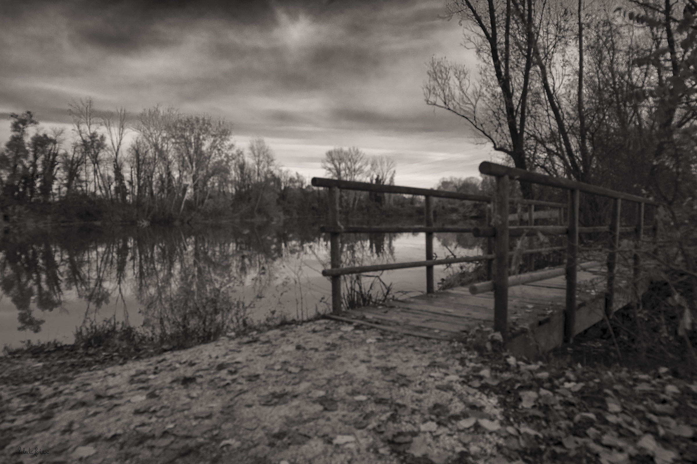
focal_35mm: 23
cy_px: 232
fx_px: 445
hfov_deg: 76.1
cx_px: 348
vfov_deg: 55.1
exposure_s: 1/125
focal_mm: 15
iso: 200
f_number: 5
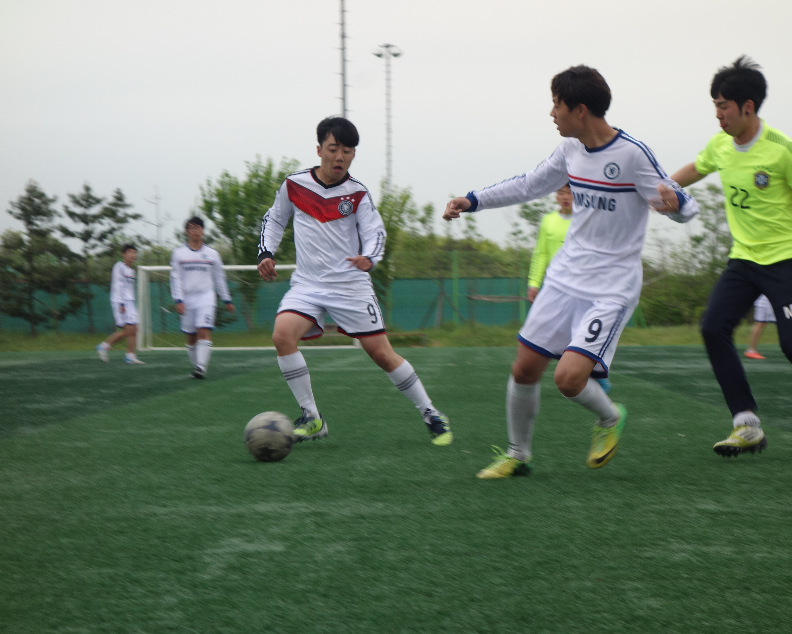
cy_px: 317
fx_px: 2649
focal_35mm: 113
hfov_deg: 17.0
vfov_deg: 13.6
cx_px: 442
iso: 160
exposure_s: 1/125
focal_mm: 37.1
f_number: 6.3
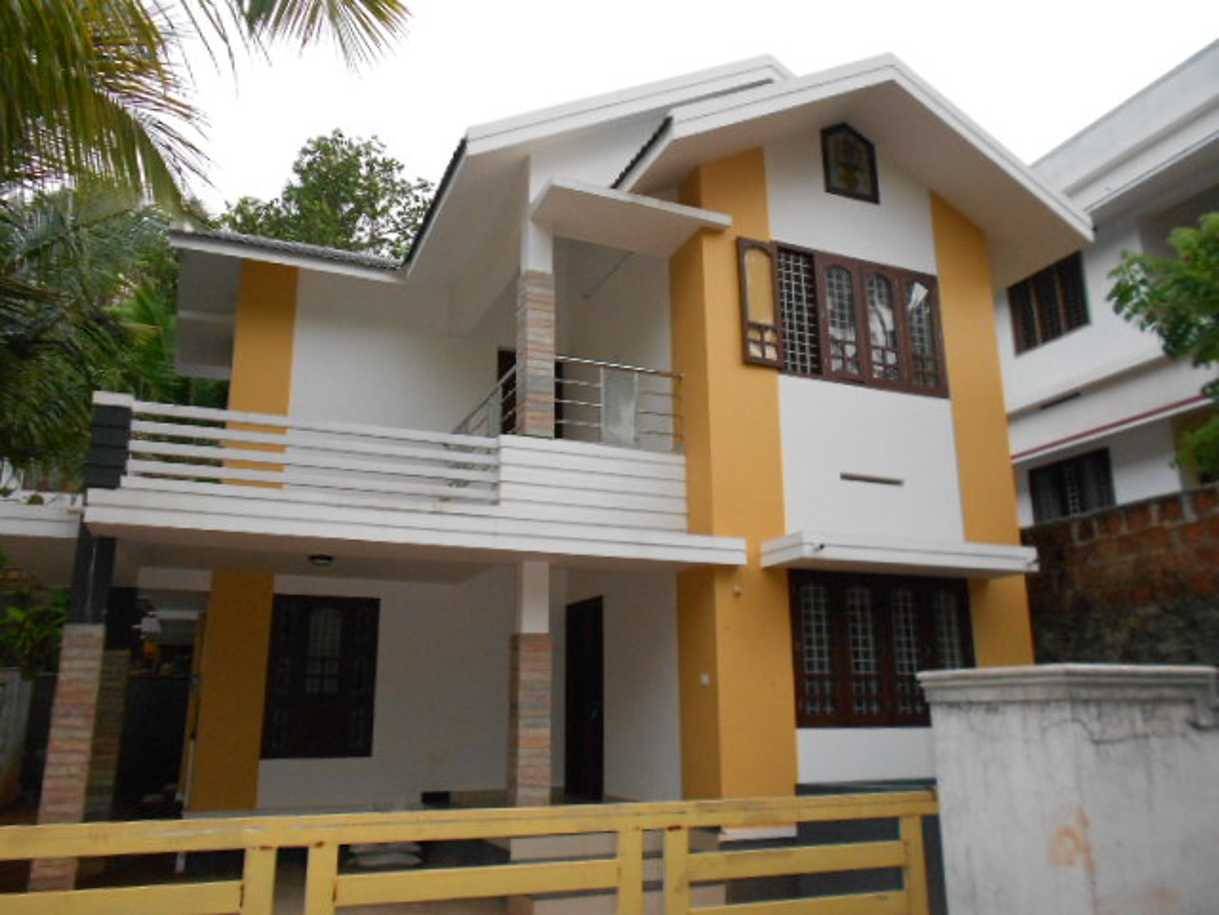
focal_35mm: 26
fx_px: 916
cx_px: 610
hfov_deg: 67.3
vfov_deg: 53.1
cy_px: 458
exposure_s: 1/25
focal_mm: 4.6
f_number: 3.2
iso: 400
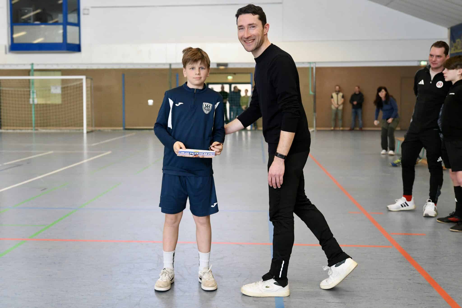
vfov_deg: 31.9
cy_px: 154
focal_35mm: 42
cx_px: 231
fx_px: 539
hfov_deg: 46.4
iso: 2500
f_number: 2.8
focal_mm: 42
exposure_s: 1/640
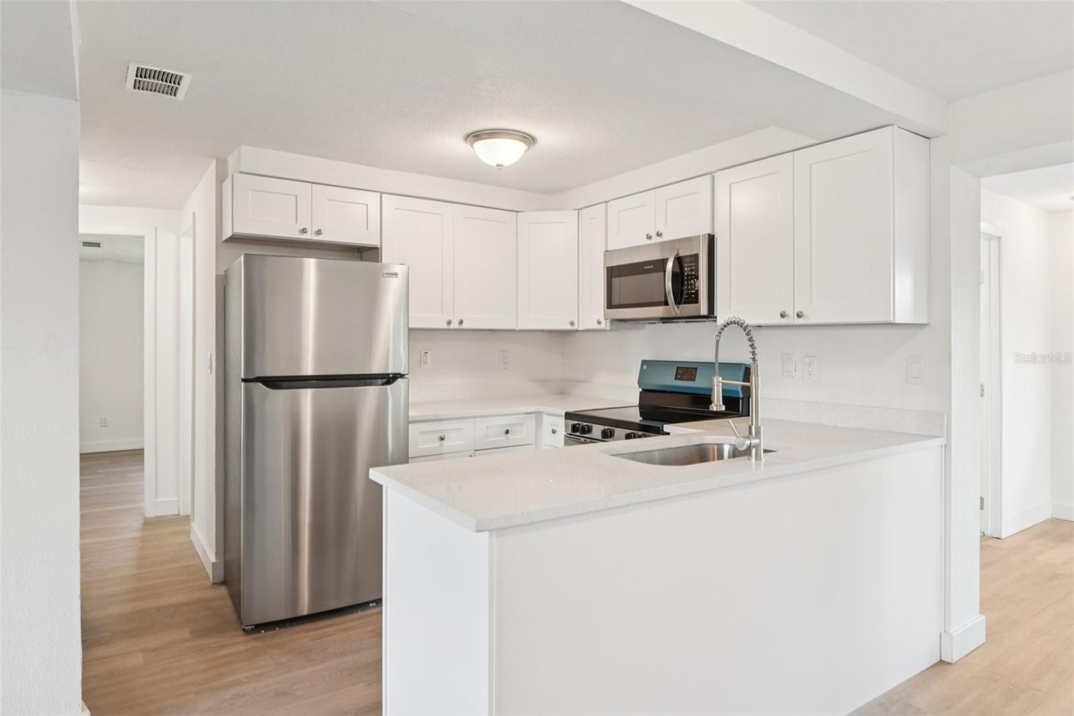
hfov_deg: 78.6
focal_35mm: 22
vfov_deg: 57.2
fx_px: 656
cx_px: 537
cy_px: 358
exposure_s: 1/15
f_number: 8
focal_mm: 22
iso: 400
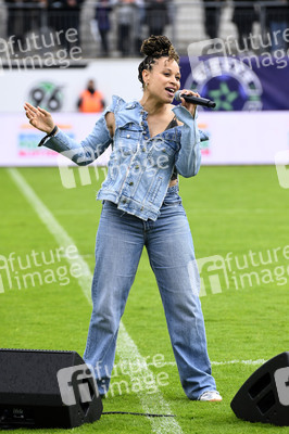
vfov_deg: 10.3
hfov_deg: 6.9
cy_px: 217
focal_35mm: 200
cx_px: 144
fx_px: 2412
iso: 1000
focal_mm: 200
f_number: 5
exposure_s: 1/1600
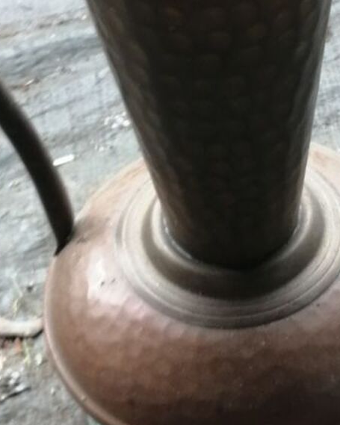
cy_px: 151
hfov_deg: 14.9
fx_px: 1296
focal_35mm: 103
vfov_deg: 18.6
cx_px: 231
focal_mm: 3.62
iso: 50
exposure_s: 1/50
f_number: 1.8
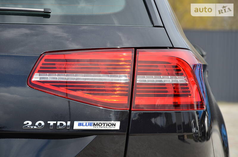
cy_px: 78
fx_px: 1039
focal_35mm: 158
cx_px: 119
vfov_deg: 8.7
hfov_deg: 13.1
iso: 160
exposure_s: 1/250
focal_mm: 105
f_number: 8
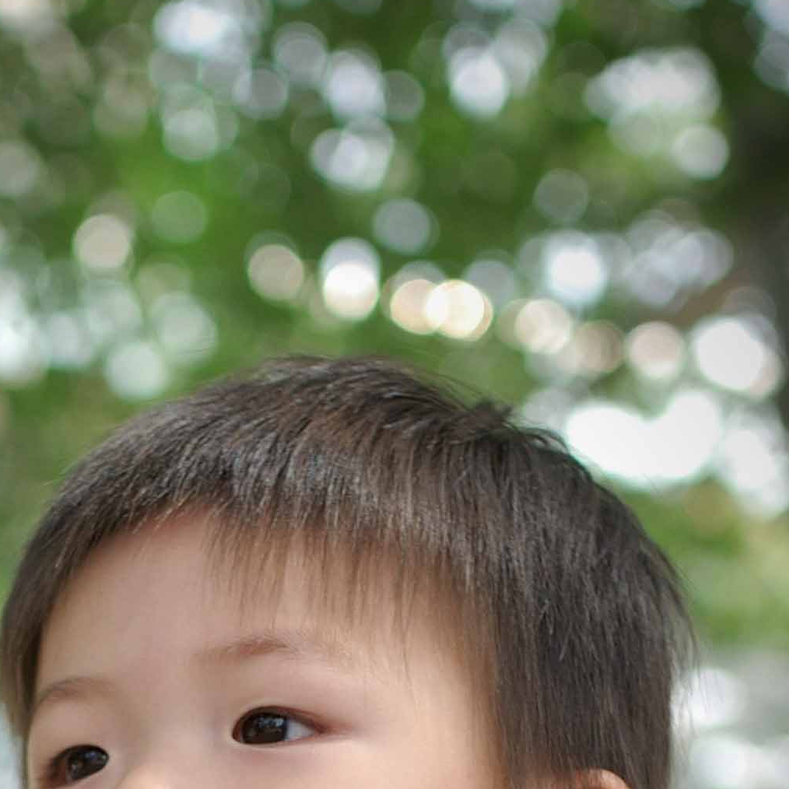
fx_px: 4400
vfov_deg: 9.7
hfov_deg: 10.2
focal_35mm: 171
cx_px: 28
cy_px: 1463
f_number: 2.8
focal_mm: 35
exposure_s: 1/320
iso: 160
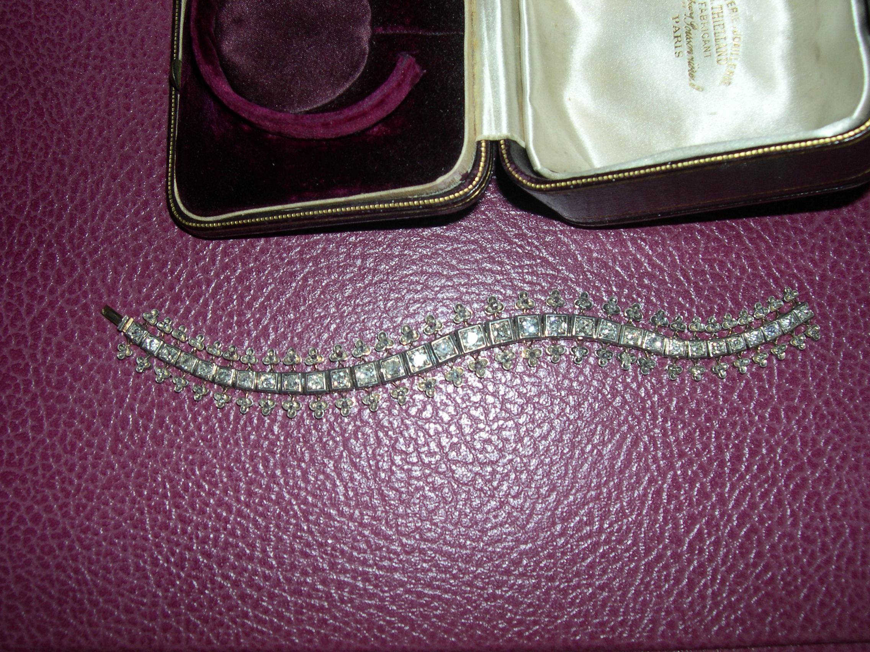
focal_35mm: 38
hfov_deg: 49.0
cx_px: 435
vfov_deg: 37.7
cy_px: 326
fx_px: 955
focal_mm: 8
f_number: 7.6
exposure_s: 1/60
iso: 100
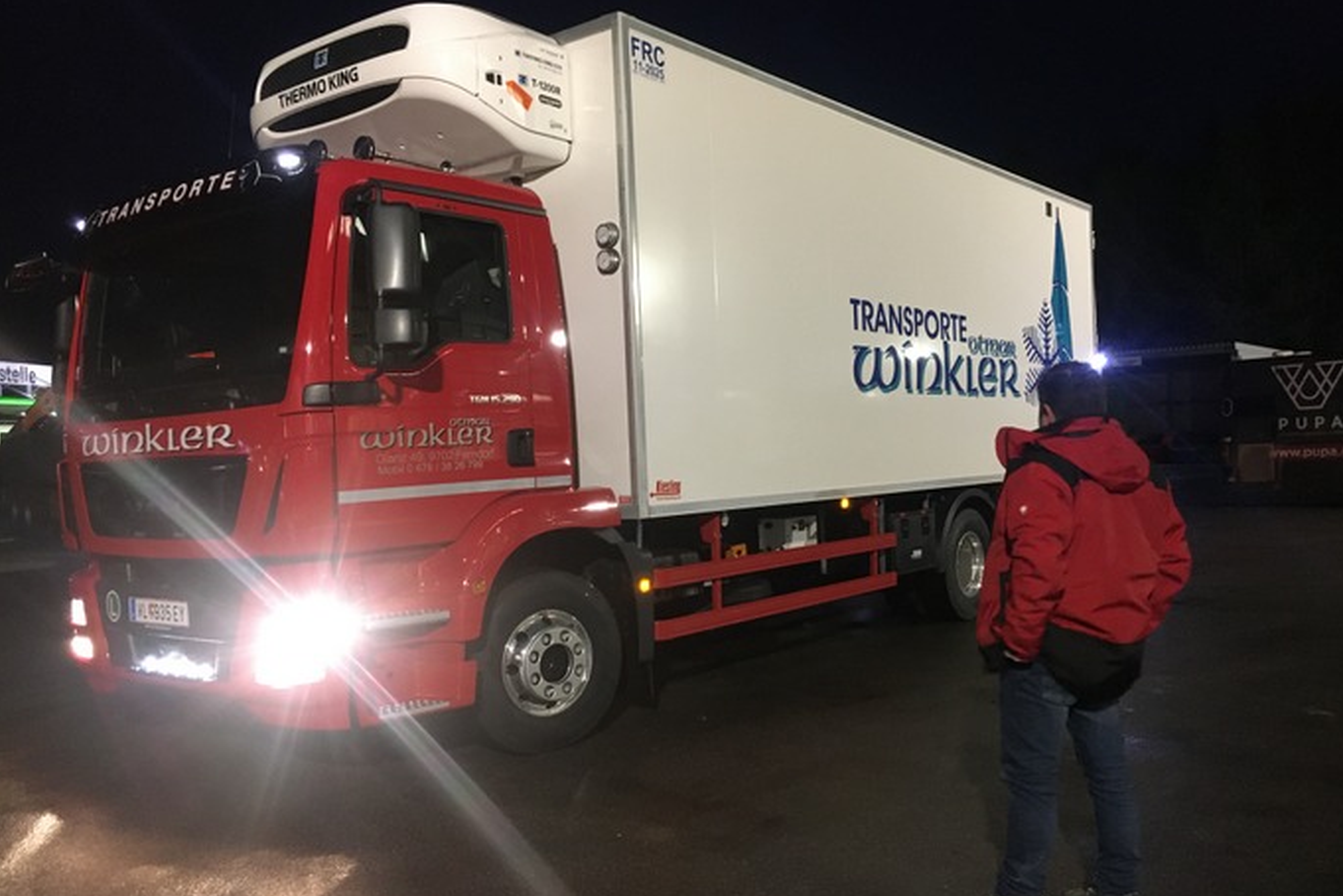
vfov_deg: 42.3
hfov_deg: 60.3
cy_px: 477
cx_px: 688
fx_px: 1156
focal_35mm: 31
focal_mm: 4.15
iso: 250
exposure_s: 1/17
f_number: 2.2
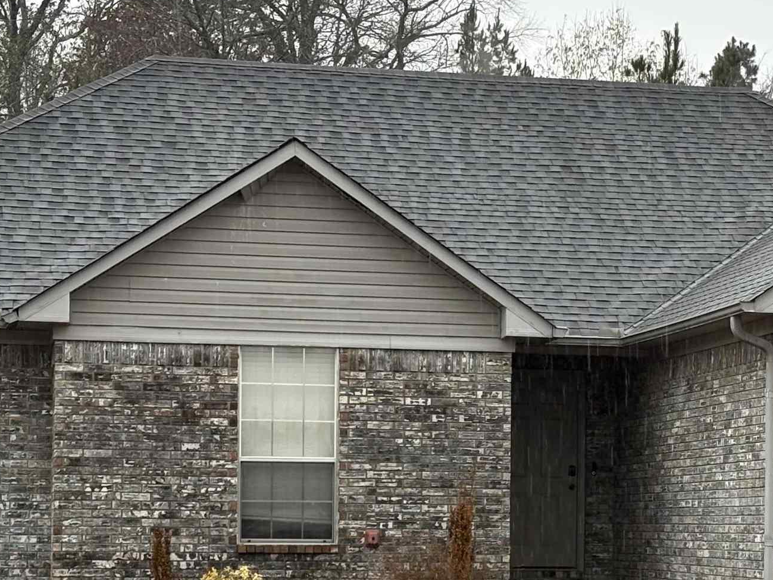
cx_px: 706
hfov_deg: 15.8
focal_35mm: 123
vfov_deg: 12.0
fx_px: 2746
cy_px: 487
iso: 32
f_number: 1.6
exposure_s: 1/181
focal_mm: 5.96
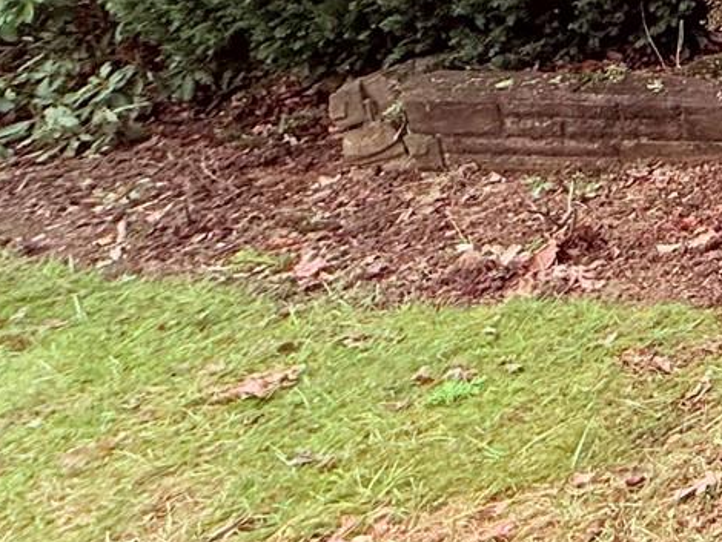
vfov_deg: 20.4
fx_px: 1273
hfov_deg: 18.7
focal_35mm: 61
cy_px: -284
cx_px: 1467
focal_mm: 2.22
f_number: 2.2
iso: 64
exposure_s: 1/390
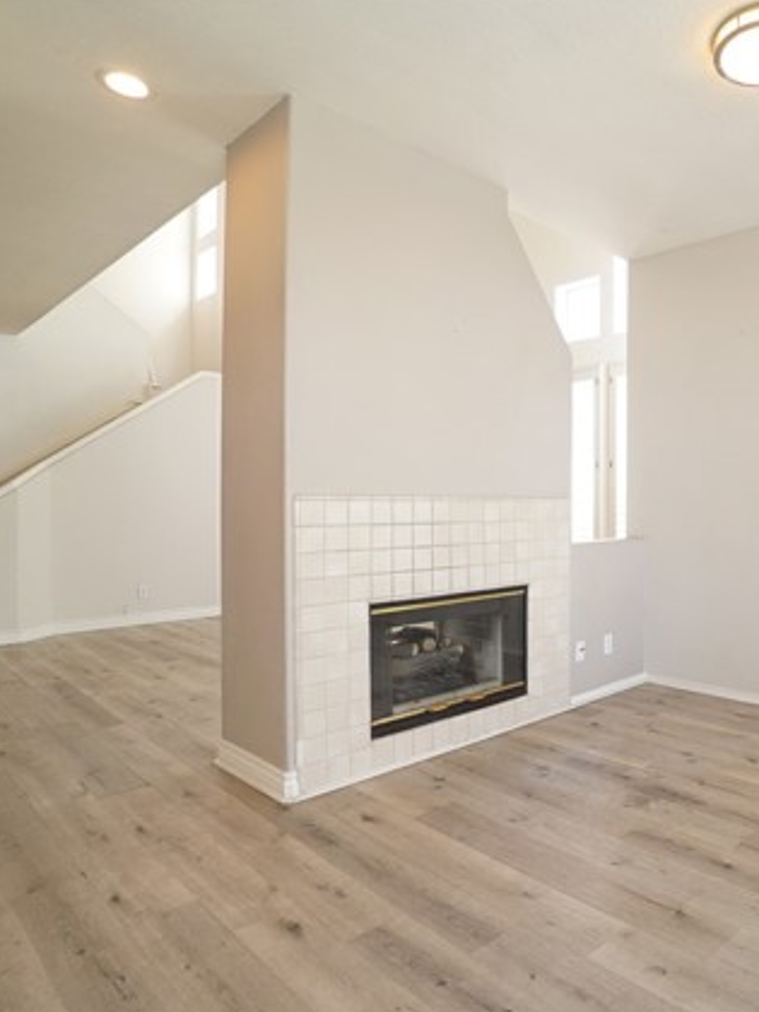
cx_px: 624
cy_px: 500
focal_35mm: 22
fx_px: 643
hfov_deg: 56.0
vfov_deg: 76.4
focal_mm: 10
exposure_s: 1/80
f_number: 8
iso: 800
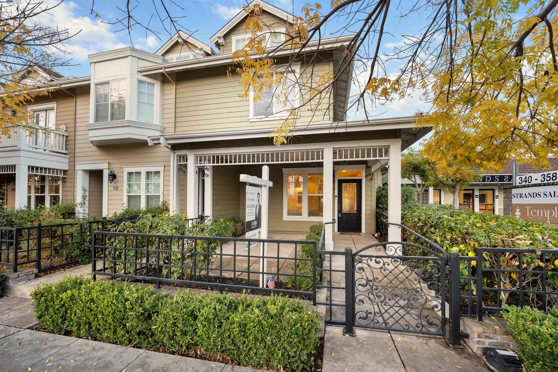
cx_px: 279
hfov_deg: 104.3
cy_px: 186
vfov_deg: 81.2
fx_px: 217
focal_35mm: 14
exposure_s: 1/10
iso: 160
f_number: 5.6
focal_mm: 14
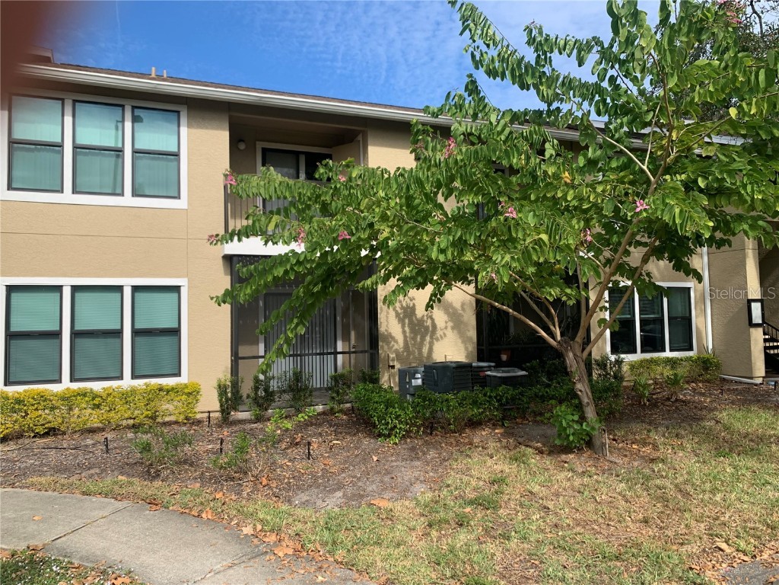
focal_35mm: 26
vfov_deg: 53.1
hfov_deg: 67.3
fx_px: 585
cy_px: 292
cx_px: 390
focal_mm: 4.25
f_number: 1.8
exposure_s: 1/1748
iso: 25
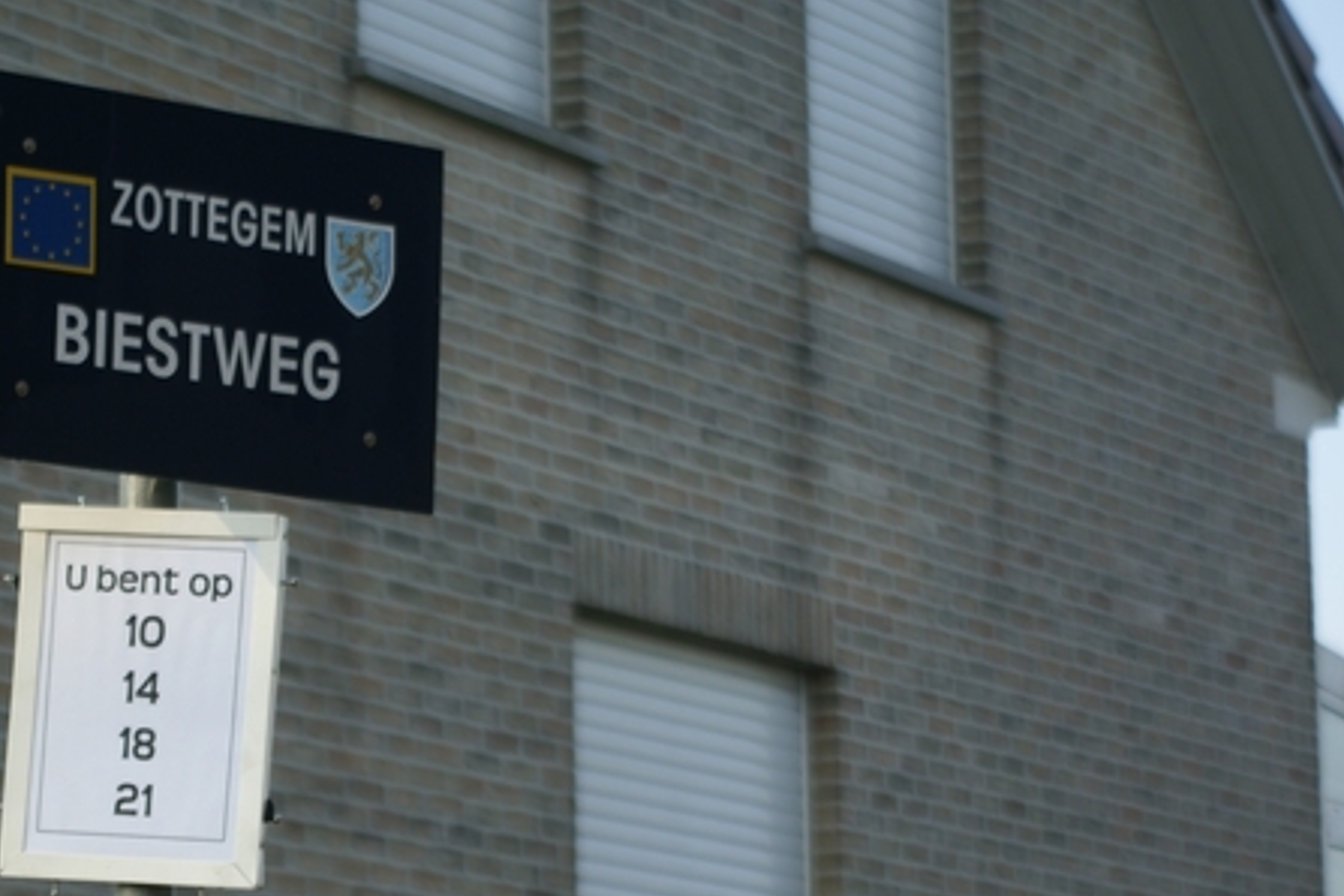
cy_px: 562
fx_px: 6010
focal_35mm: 161
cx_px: 445
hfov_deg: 12.7
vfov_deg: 8.5
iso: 100
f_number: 5.6
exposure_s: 1/200
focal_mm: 80
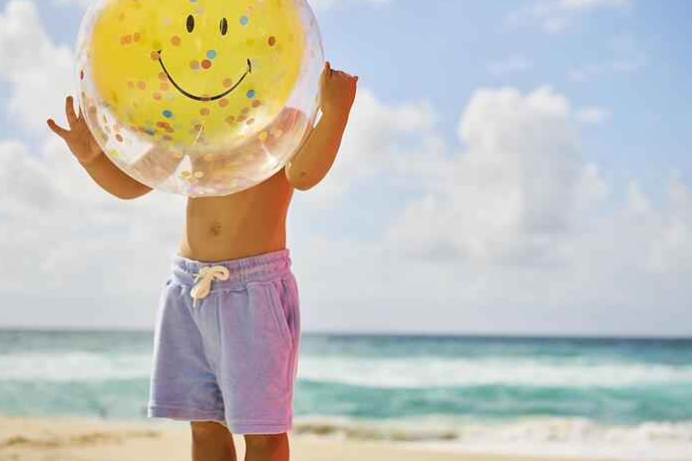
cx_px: 375
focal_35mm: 55
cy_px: 179
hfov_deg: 36.2
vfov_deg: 24.5
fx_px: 1057
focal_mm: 44
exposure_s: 1/5000
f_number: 3.5
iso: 250
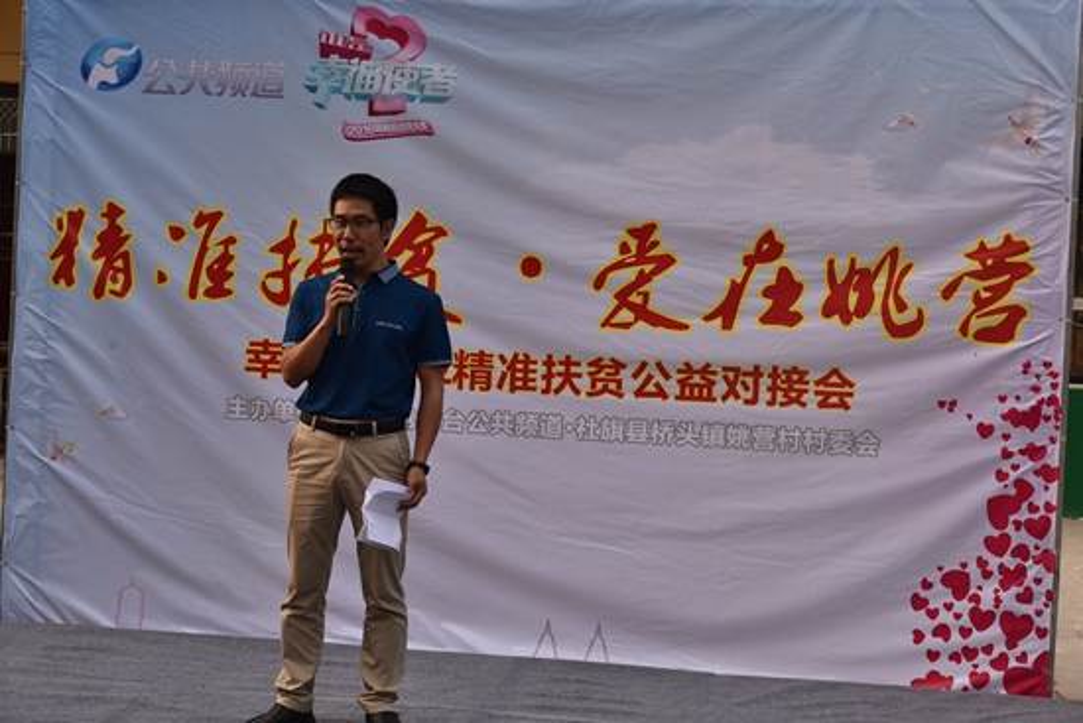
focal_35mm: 55
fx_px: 1655
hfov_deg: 36.2
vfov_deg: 24.6
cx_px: 542
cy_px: 362
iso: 200
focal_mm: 55
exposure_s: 1/200
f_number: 7.1
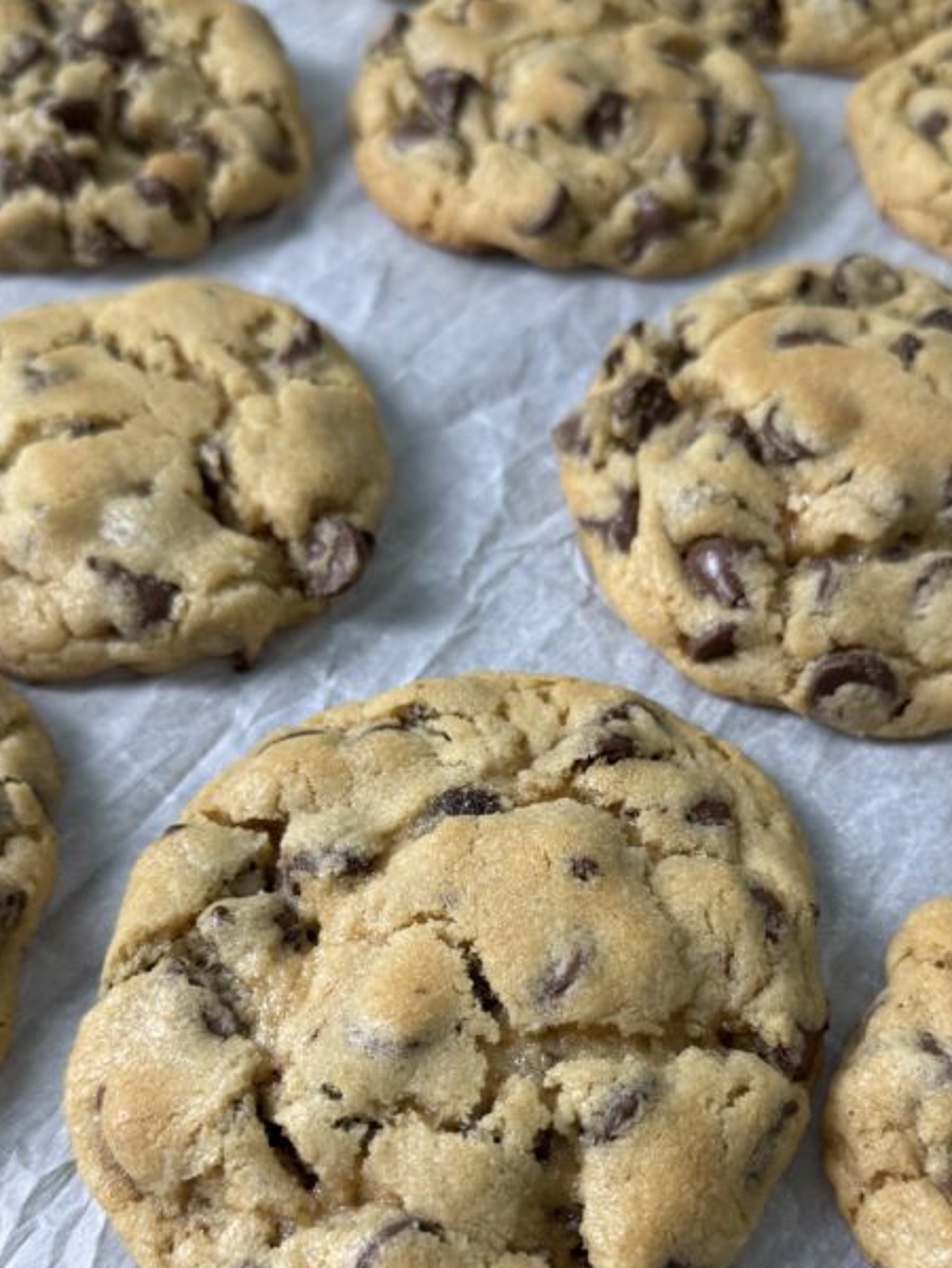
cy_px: 809
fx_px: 1502
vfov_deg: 45.3
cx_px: 527
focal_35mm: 41
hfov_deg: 35.1
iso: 125
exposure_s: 1/60
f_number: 1.78
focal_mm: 6.76
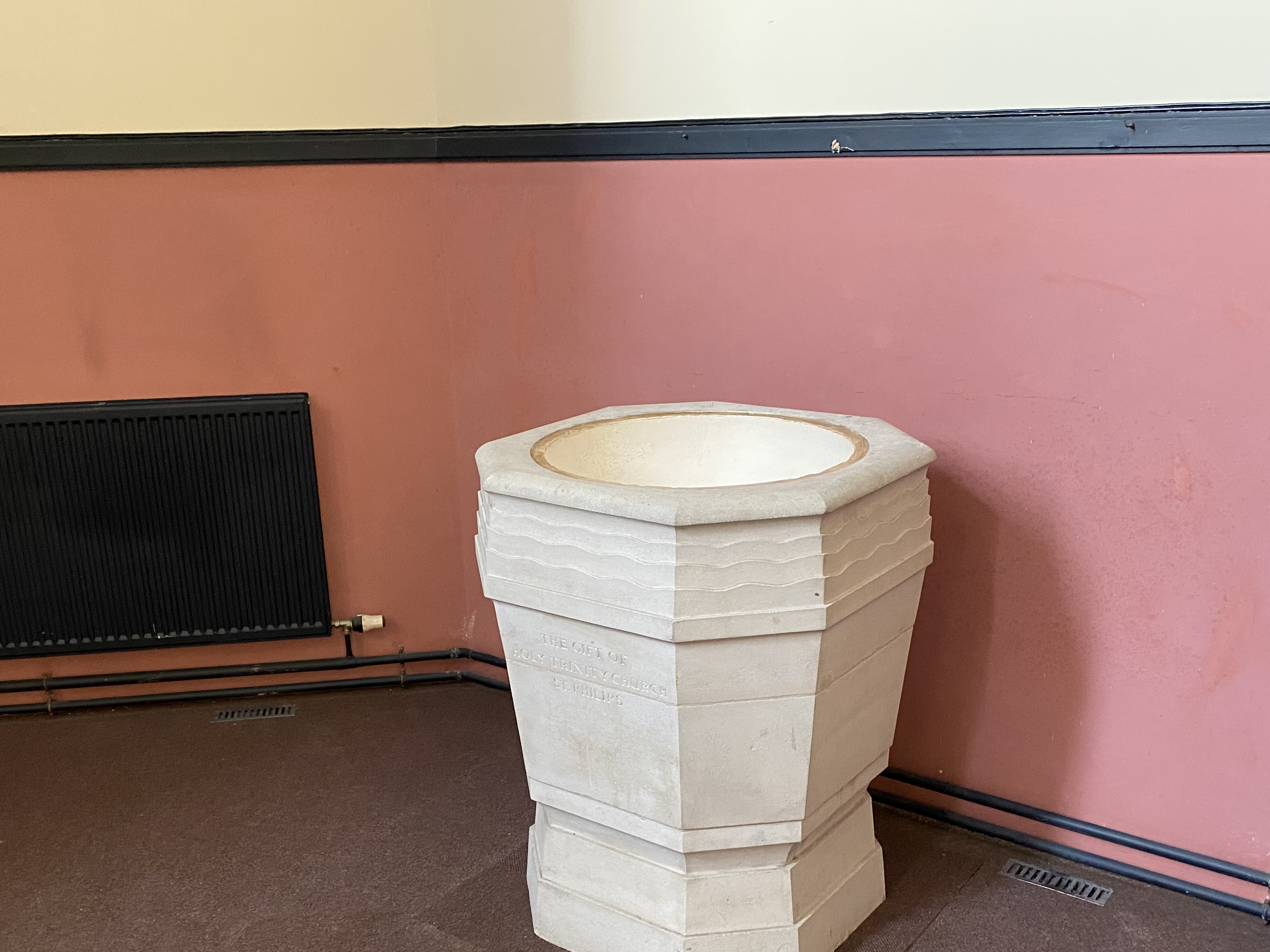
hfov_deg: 52.6
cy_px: 607
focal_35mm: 35
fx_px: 1284
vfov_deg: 40.4
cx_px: 610
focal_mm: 4.25
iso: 400
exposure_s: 1/60
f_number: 1.8
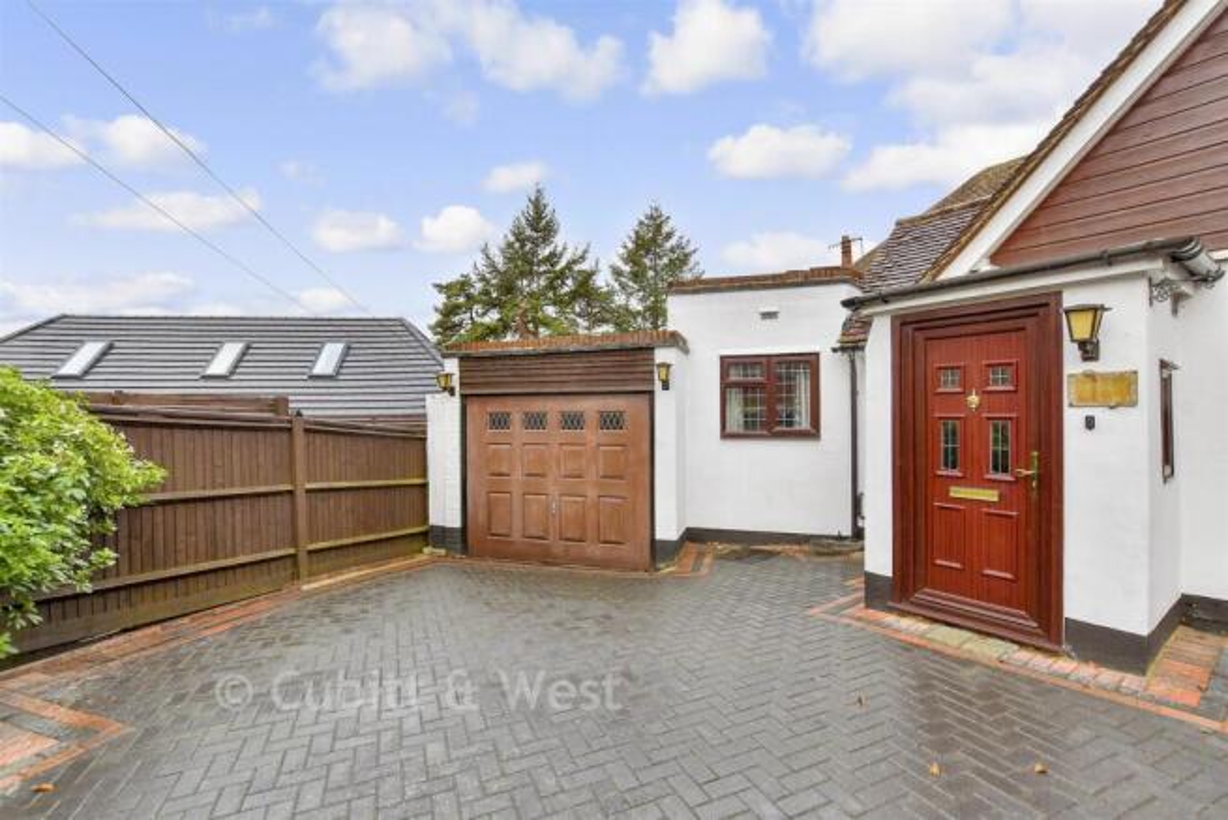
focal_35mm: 15
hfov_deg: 100.4
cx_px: 614
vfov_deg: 77.4
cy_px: 410
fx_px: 512
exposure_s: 1/50
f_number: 8
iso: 160
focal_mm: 10
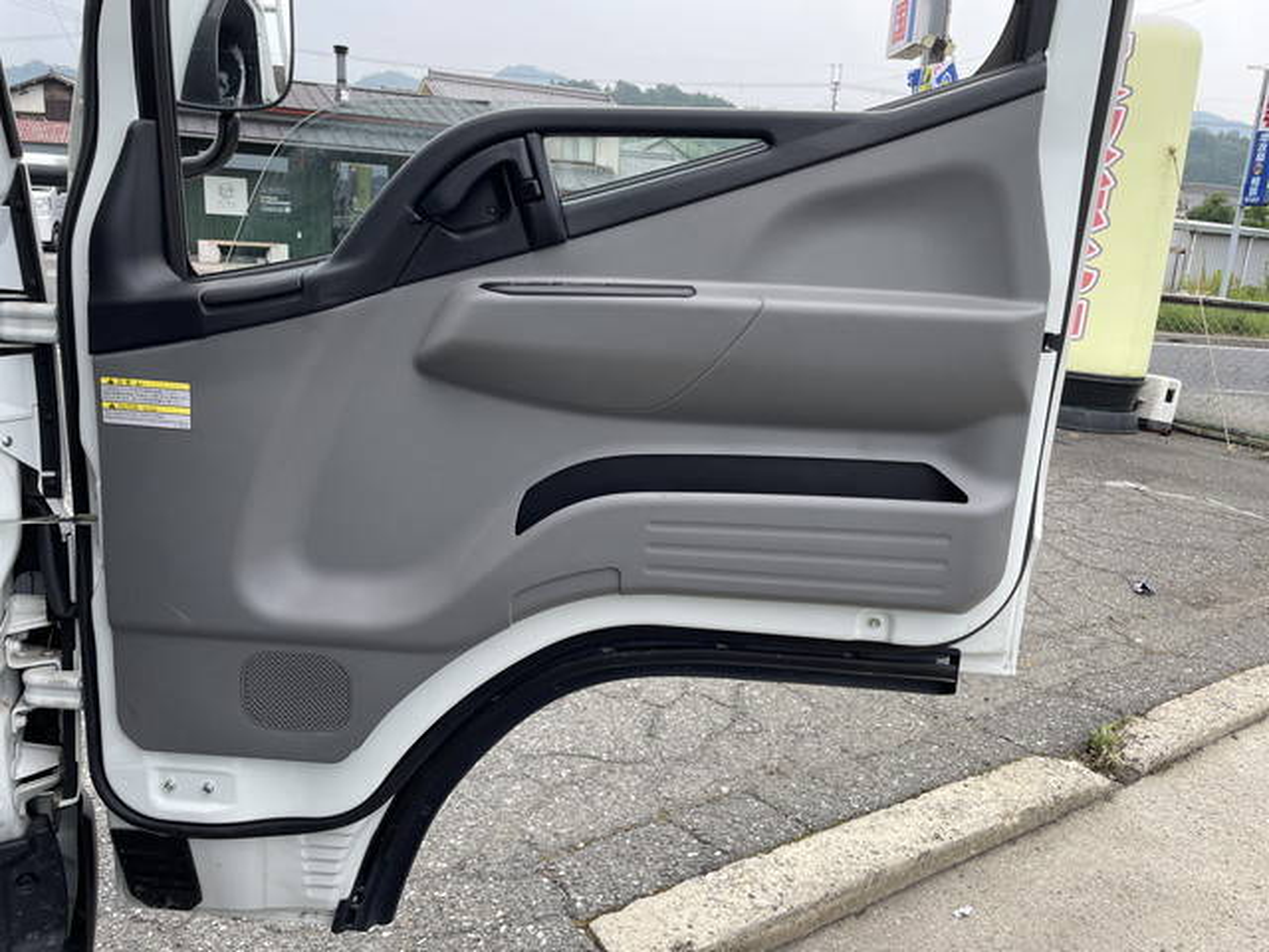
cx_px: 634
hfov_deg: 67.3
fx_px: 953
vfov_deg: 53.1
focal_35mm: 26
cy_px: 476
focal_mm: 4.2
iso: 32
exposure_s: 1/375
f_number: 1.6
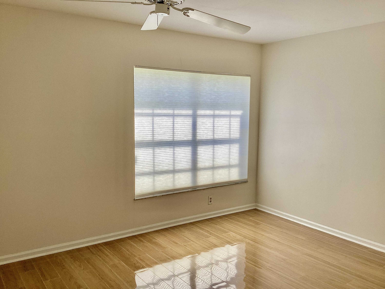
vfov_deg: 45.4
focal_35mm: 31
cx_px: 192
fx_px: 345
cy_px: 144
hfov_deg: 58.4
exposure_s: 1/431
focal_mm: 3.3
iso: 25
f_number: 2.4
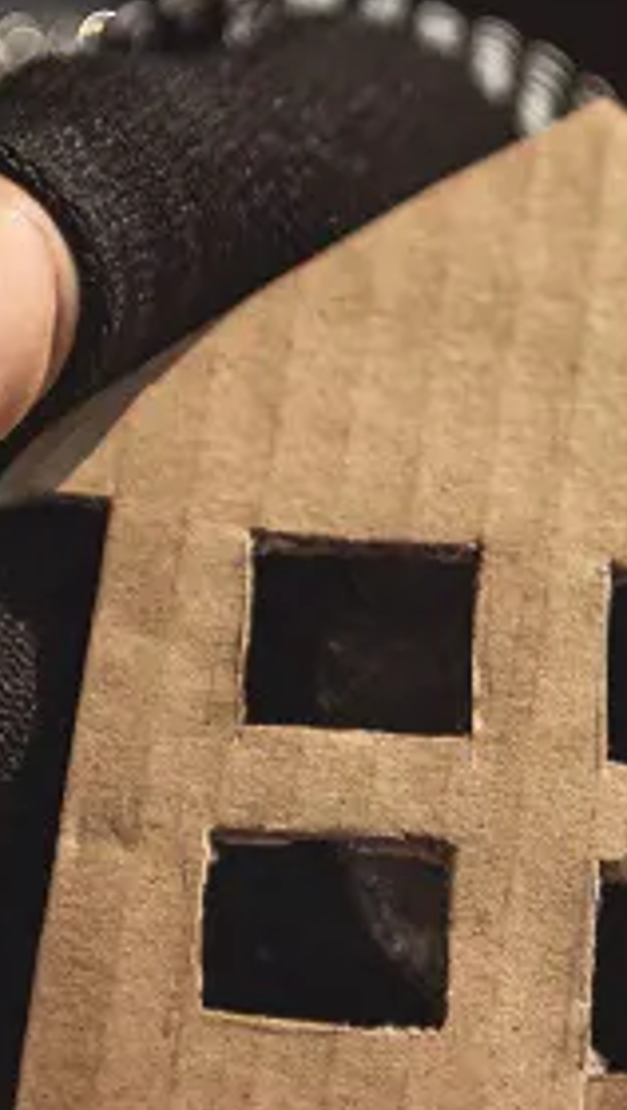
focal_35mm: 180
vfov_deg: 11.9
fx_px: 5307
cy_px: 444
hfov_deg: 6.7
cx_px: 607
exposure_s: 1/1600
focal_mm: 56
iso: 200
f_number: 2.8
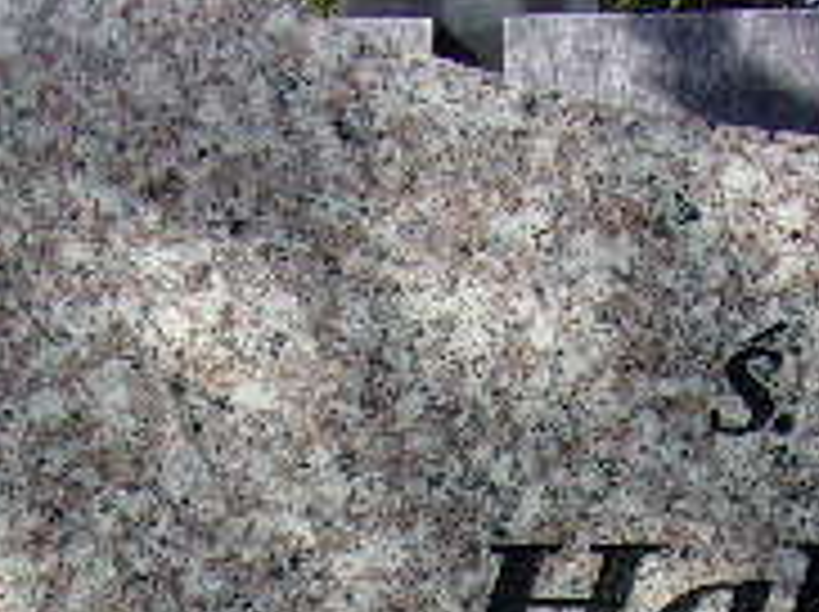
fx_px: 2245
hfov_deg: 20.7
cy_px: 918
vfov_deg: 14.5
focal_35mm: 95
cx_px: 490
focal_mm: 4.9
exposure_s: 1/400
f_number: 3
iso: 80
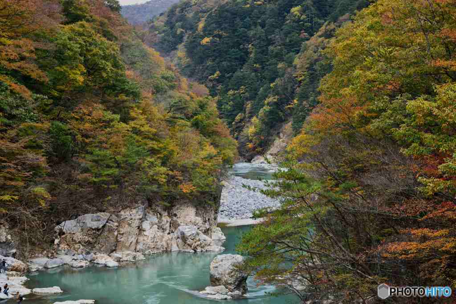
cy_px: 152
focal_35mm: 65
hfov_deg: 31.0
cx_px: 228
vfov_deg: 20.9
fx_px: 823
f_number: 14
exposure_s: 1/1.3
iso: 100
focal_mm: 65
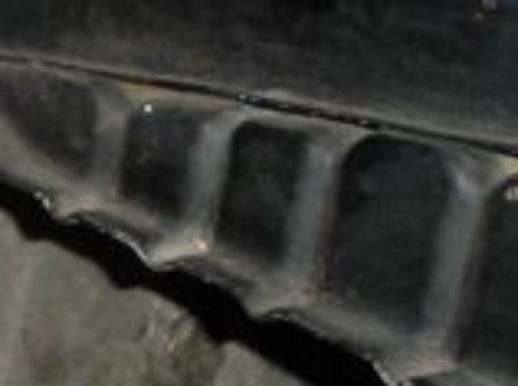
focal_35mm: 146
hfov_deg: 12.8
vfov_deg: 10.1
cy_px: 252
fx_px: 2181
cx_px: -262
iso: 200
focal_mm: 6.3
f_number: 3.5
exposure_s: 1/60
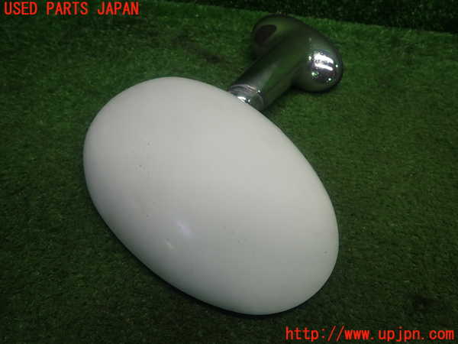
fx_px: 397
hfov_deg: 60.0
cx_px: 229
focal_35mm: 30
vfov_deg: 46.8
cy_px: 172
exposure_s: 1/80
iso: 100
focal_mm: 5.4
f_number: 2.3
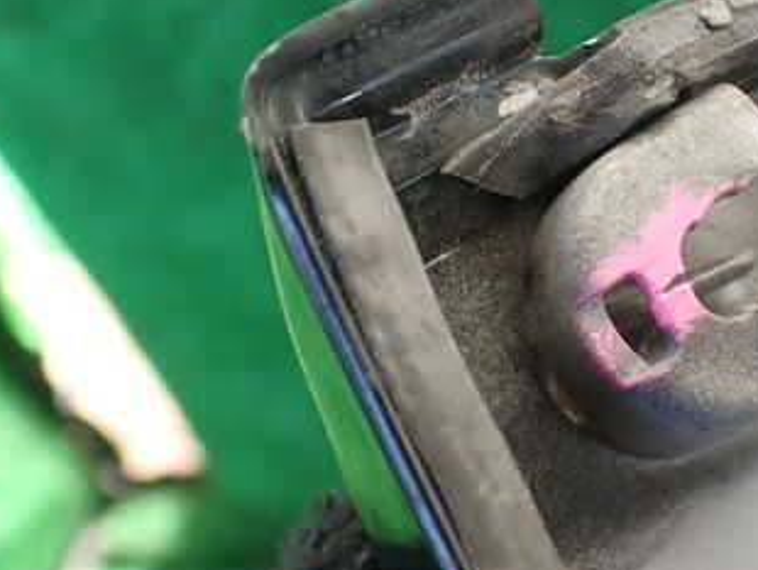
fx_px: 1271
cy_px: 218
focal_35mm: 58
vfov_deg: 25.2
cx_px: 626
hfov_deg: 32.2
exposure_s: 1/125
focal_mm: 5.4
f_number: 2.3
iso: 100
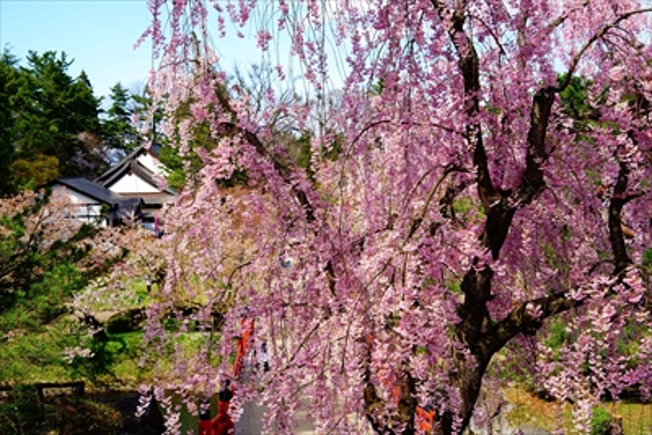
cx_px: 326
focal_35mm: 40
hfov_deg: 48.4
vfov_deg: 33.4
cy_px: 218
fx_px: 725
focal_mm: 40
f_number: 6.7
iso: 50
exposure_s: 1/90
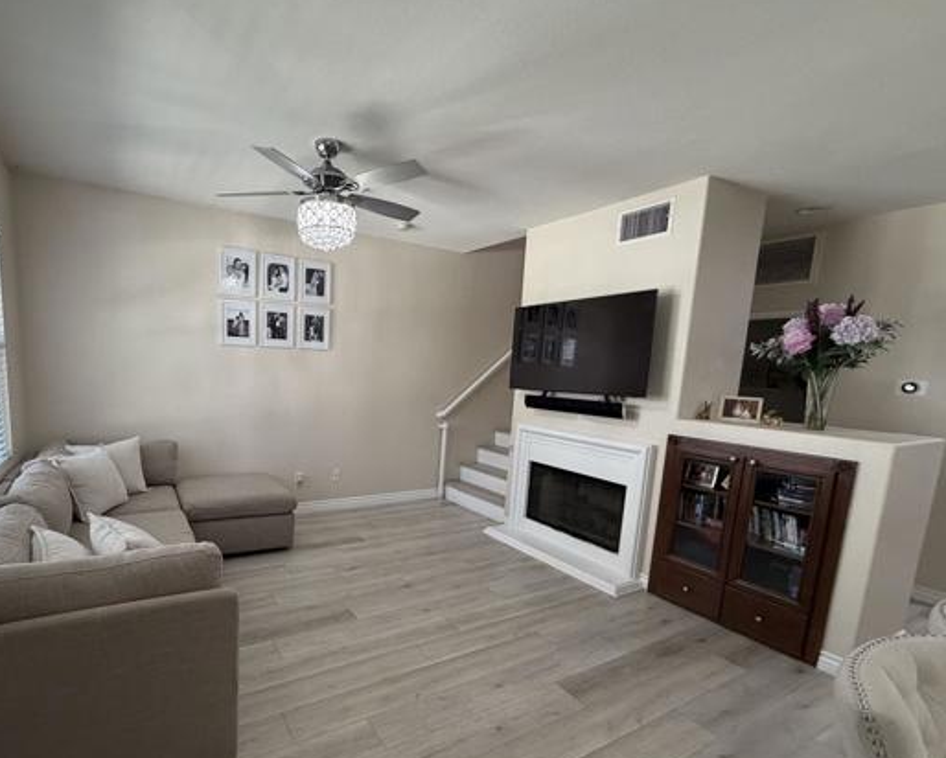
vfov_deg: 76.6
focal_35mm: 17
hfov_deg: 88.3
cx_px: 372
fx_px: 476
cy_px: 431
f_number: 2.2
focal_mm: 2.22
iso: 320
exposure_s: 1/120
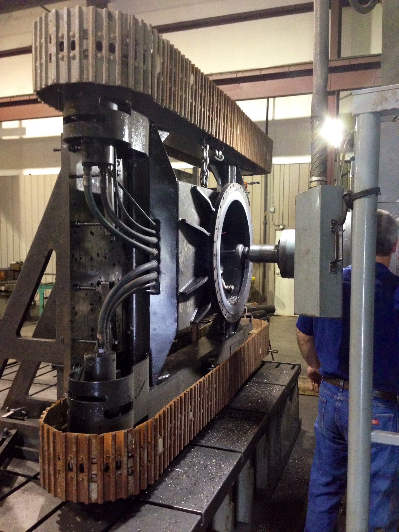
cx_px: 200
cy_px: 266
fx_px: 507
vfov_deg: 55.4
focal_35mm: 33
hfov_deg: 42.9
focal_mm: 4.12
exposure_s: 1/20
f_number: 2.4
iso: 400
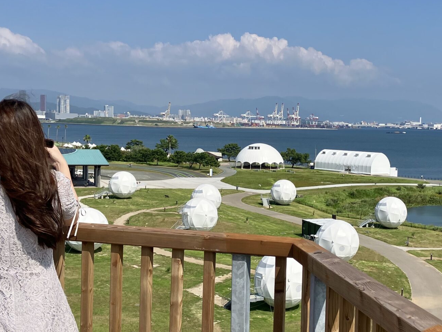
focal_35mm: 55
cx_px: 274
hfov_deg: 34.8
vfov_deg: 26.5
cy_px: 177
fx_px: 702
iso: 32
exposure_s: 1/2825
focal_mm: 3.99
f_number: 1.8
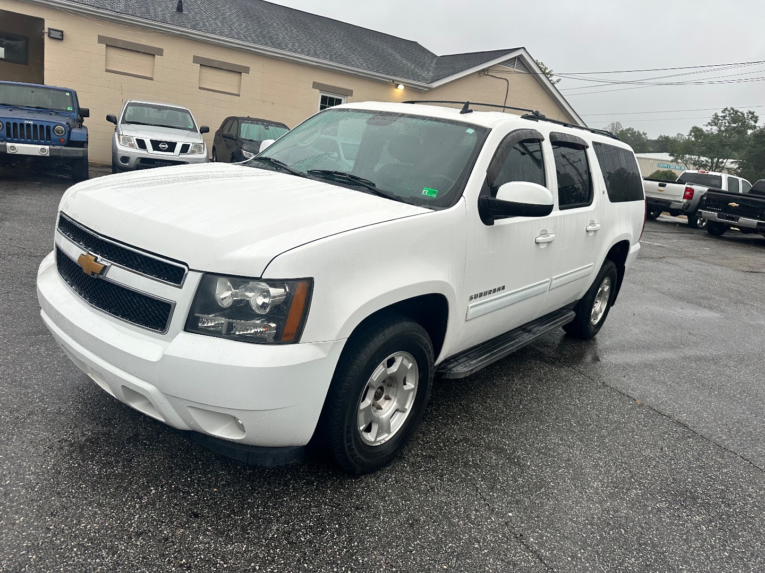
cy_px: 286
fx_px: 530
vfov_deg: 56.8
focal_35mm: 24
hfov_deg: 71.6
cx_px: 382
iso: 80
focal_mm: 6.86
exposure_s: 1/555
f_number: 1.78
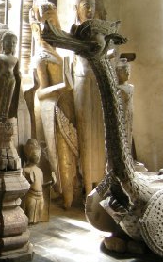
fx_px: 627
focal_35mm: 88
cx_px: -41
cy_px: 139
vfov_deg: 23.6
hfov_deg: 14.3
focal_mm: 7.5
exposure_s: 1/7.9
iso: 140
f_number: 2.7
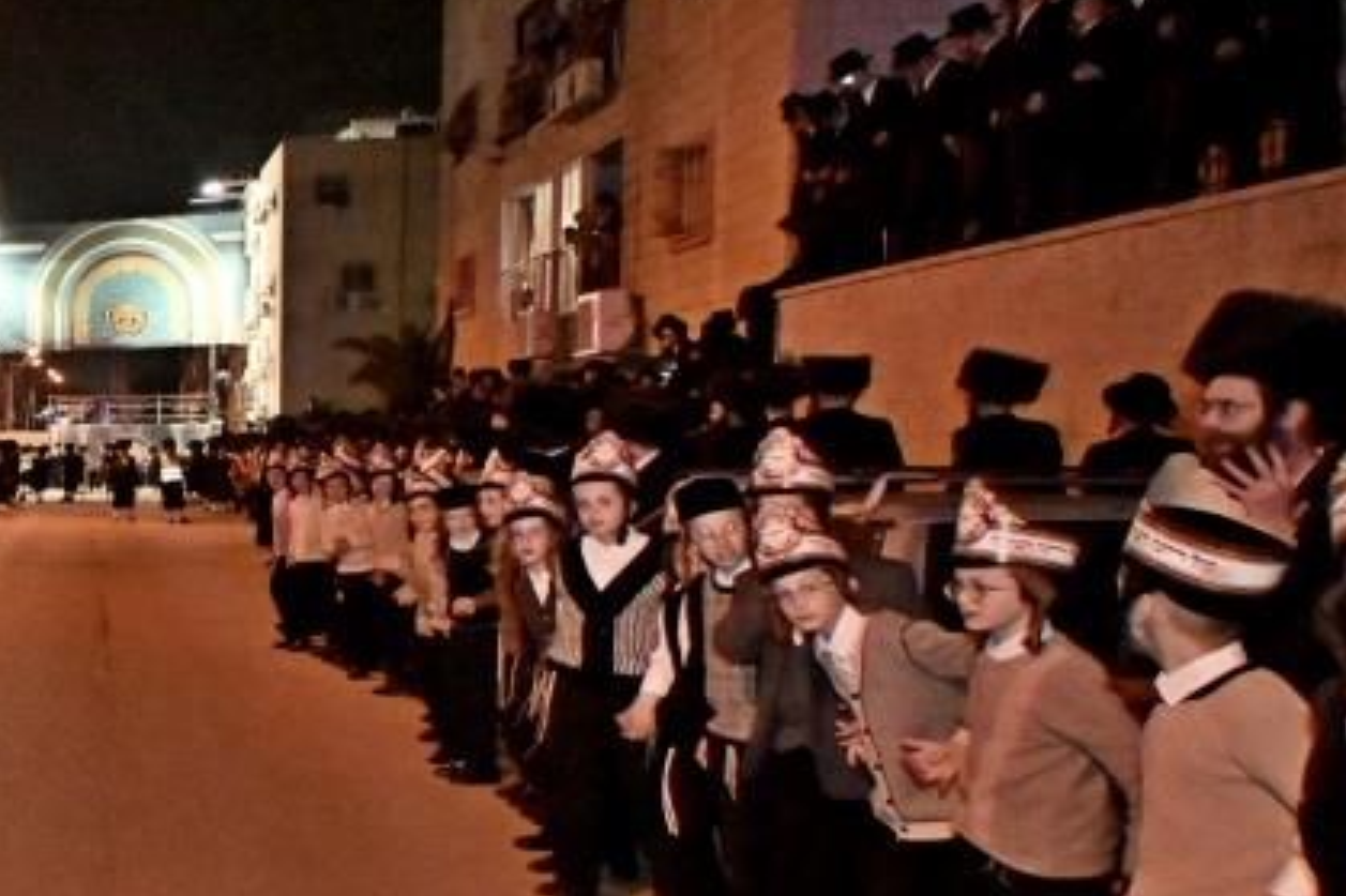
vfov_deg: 30.5
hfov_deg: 34.8
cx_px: -296
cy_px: 509
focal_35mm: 44
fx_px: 1644
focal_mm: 12
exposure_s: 1/160
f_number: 3.5
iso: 2500
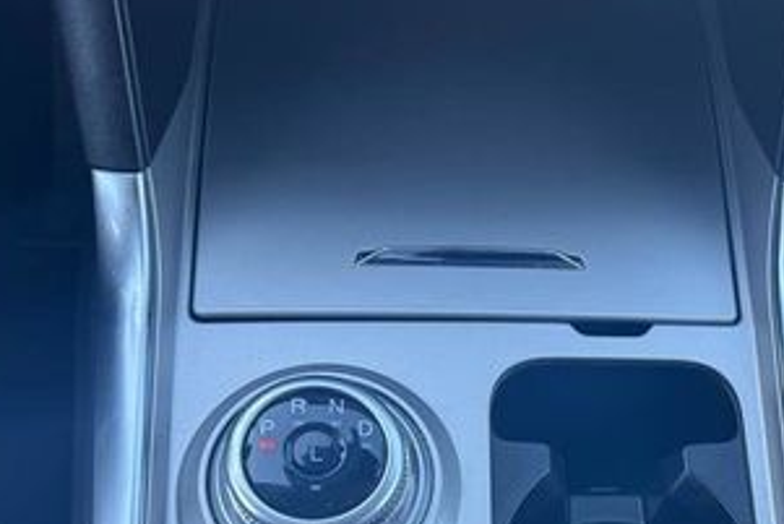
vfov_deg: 24.0
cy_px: 563
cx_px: 550
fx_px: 1155
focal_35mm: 53
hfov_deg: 36.9
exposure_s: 1/121
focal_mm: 6.76
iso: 125
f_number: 1.78
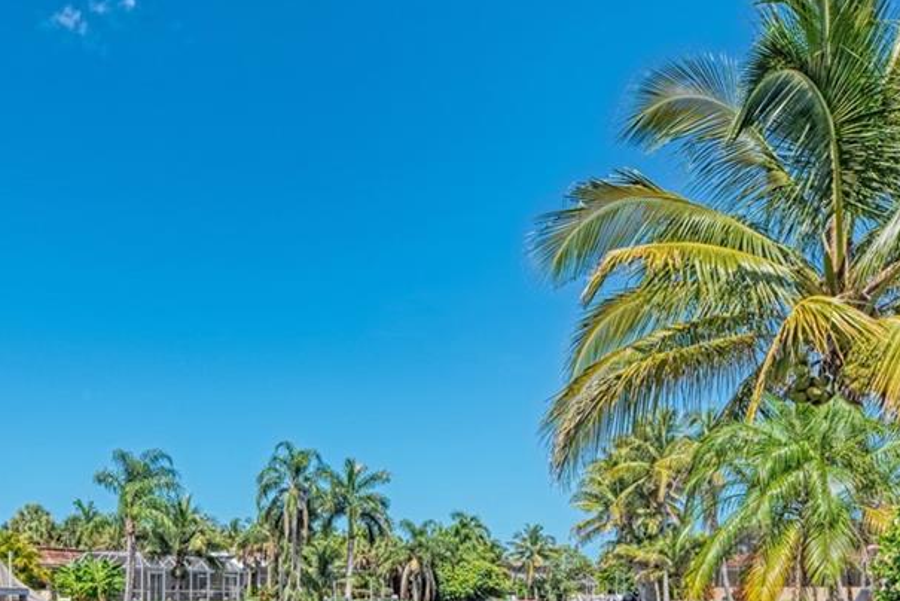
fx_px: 925
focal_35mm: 37
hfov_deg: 51.7
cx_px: 379
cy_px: 575
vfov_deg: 33.5
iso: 250
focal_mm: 14
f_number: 7.1
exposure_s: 1/200
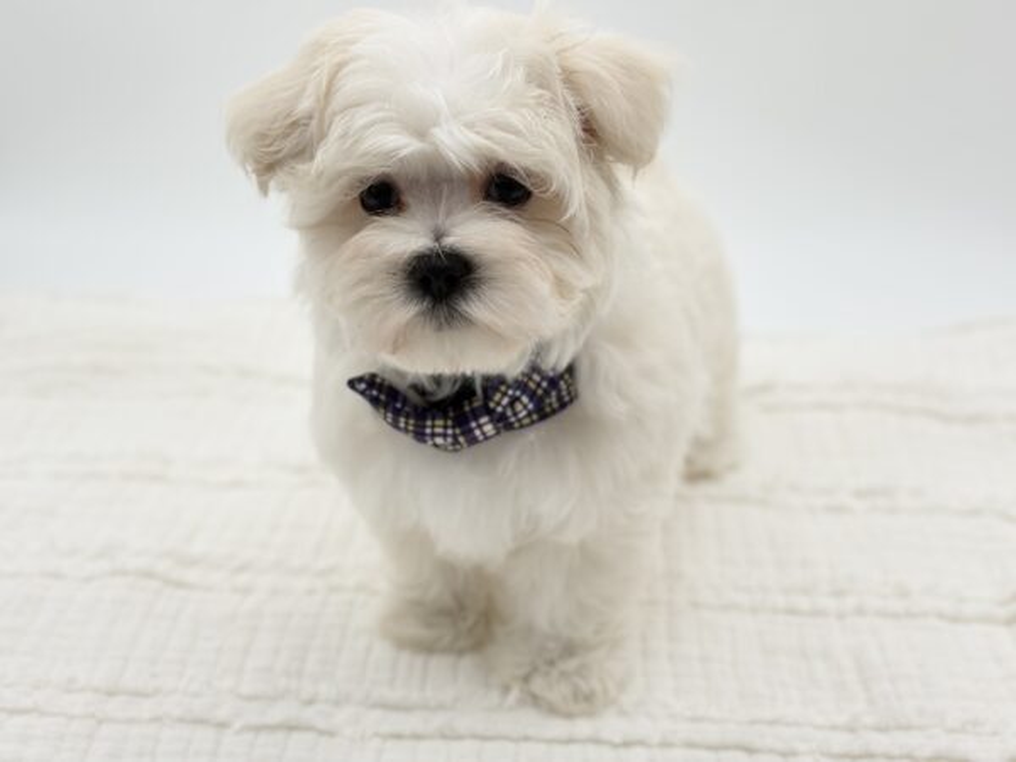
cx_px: 508
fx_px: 1526
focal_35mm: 52
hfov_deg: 36.8
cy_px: 381
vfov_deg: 28.0
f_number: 1.6
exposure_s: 1/527
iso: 32
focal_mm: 5.96
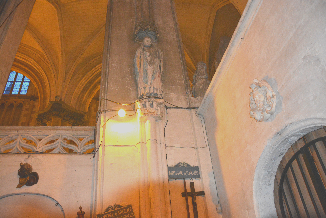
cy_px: 109
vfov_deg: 47.9
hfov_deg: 67.4
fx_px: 244
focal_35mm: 27
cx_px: 163
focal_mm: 18
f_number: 3.5
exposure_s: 1/60
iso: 2500
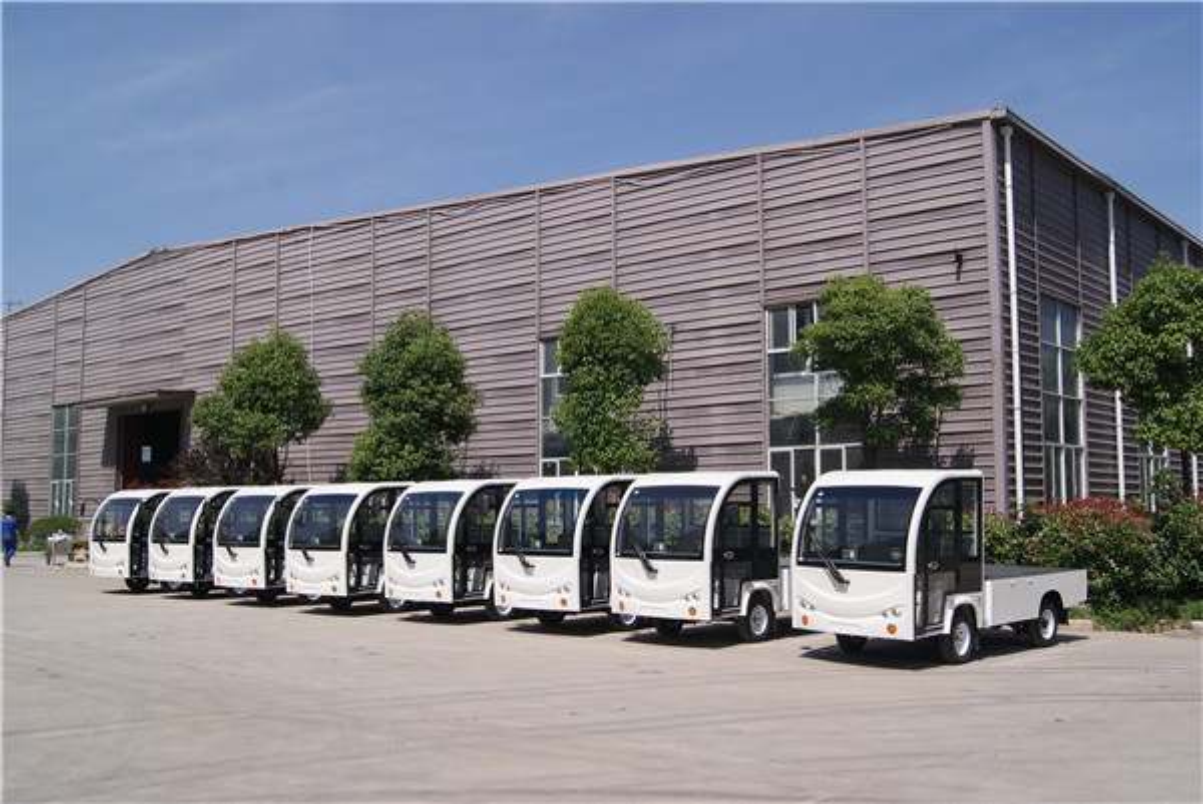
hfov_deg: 53.1
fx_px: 1204
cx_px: 602
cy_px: 402
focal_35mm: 36
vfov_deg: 36.9
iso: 100
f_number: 9
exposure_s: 1/250
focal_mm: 24
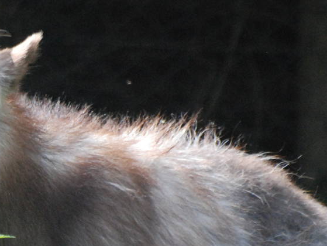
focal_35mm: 1239
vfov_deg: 1.2
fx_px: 11712
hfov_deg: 1.6
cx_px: -9
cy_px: 145
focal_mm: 300
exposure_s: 1/1600
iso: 1600
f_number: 5.6
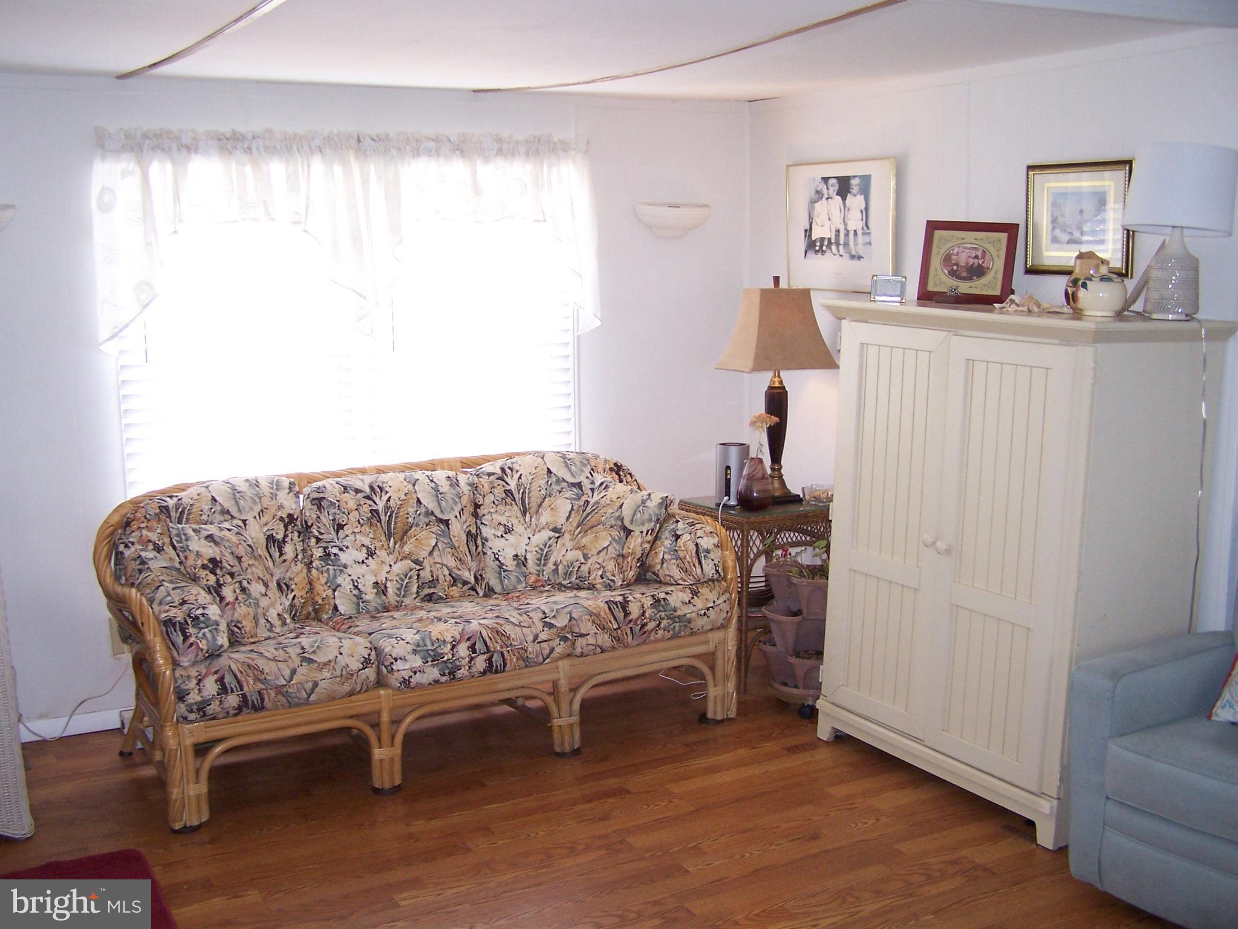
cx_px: 619
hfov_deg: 49.0
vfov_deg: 37.7
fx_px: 1359
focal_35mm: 38
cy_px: 464
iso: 140
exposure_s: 1/60
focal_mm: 6.3
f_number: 2.8
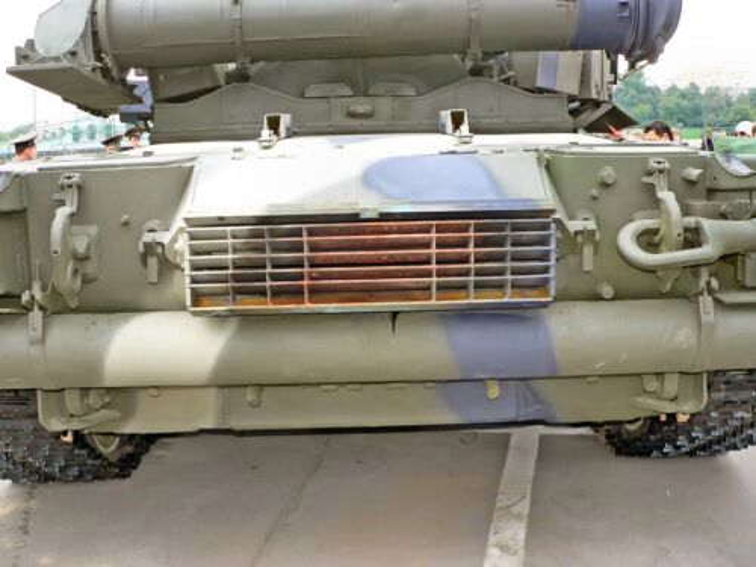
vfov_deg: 39.7
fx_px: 786
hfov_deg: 51.4
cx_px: 378
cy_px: 284
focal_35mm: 36
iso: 100
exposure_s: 1/60
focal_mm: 6
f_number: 2.8
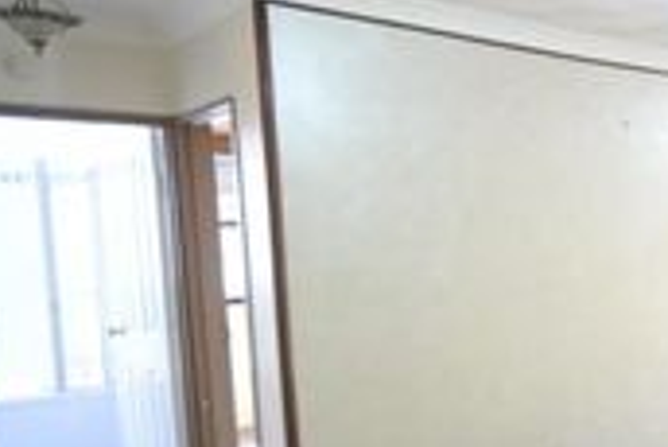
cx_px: 827
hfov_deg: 35.6
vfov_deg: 32.5
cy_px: 293
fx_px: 761
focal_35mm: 41
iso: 800
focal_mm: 10
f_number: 4.5
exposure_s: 1/15
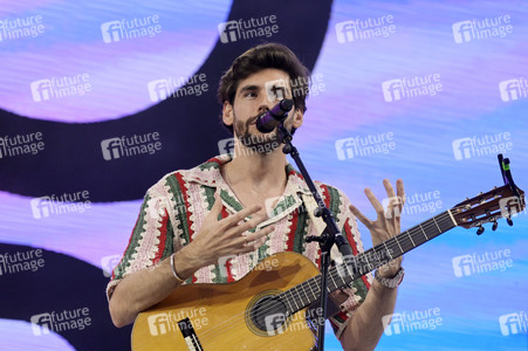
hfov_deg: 8.6
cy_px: 176
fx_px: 3517
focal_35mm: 240
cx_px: 264
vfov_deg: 5.7
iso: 4000
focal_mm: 240
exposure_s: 1/2000
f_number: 6.3
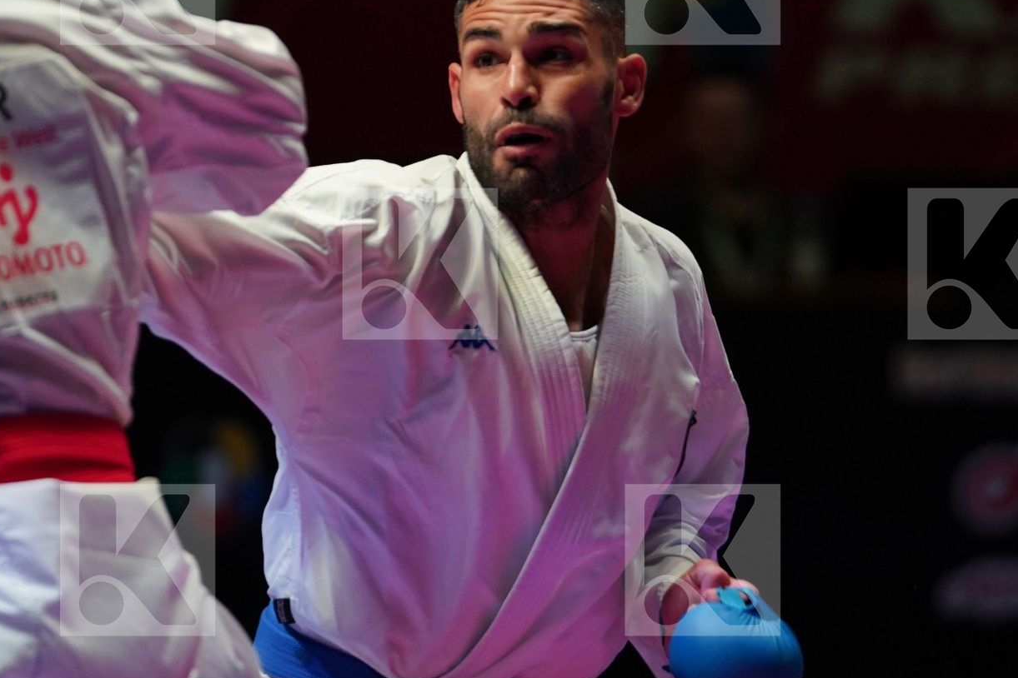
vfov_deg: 3.1
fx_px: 12385
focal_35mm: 438
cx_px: 703
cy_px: 264
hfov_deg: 4.7
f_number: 2.8
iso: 1600
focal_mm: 198
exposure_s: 1/1000
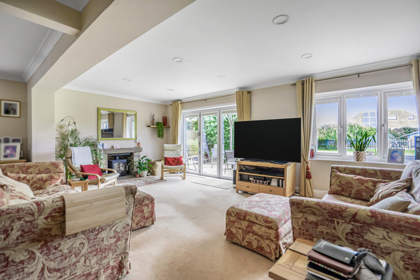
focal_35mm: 16
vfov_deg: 73.8
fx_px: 187
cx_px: 210
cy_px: 140
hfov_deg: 96.7
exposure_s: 1/30
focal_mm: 16
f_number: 7.1
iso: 400
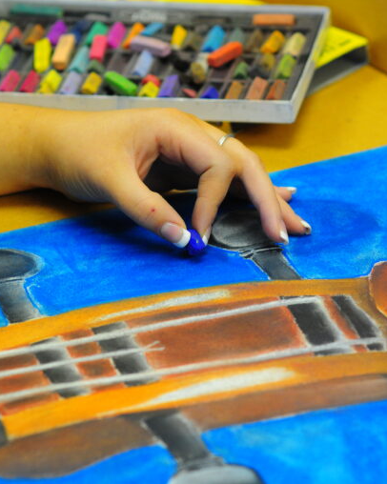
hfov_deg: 8.5
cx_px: 193
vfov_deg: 10.7
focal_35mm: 181
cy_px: 242
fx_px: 2589
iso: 640
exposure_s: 1/80
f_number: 2.8
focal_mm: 85
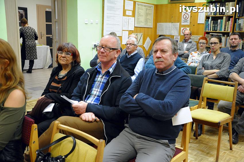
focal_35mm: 39
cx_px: 122
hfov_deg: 49.6
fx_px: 264
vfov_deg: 34.1
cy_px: 81
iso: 2000
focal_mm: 26
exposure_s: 1/80
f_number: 4.5
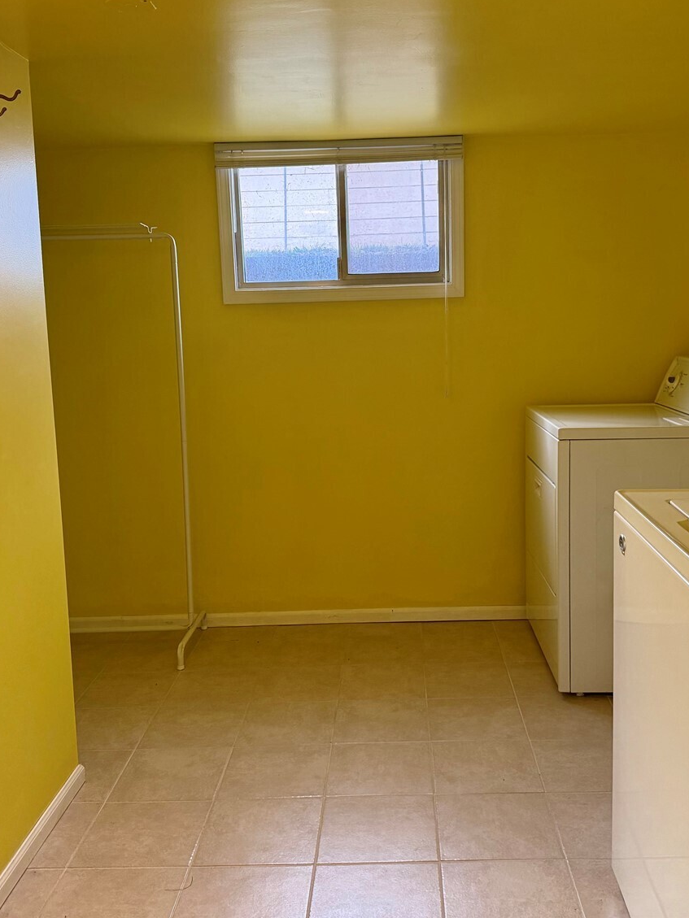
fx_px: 902
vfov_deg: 53.9
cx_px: 382
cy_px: 431
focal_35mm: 34
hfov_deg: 41.7
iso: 250
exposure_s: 1/120
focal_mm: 6.76
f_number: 1.78
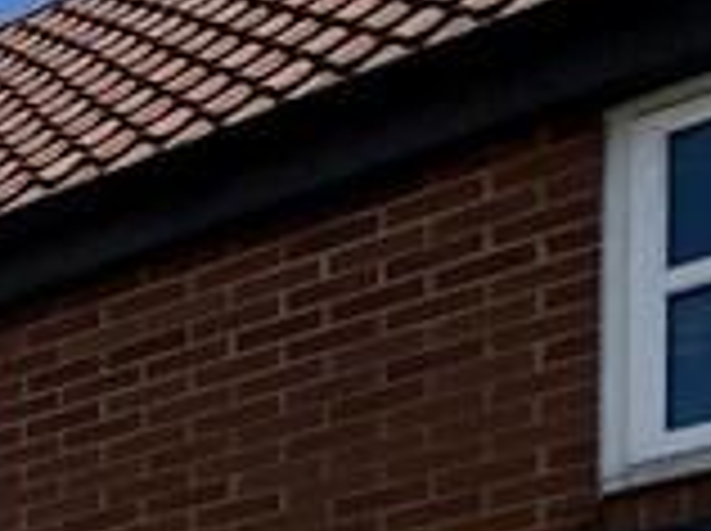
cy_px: 1220
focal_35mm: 91
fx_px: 1866
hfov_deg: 12.0
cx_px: -1341
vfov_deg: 12.9
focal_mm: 2.22
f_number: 2.2
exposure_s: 1/3731
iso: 50
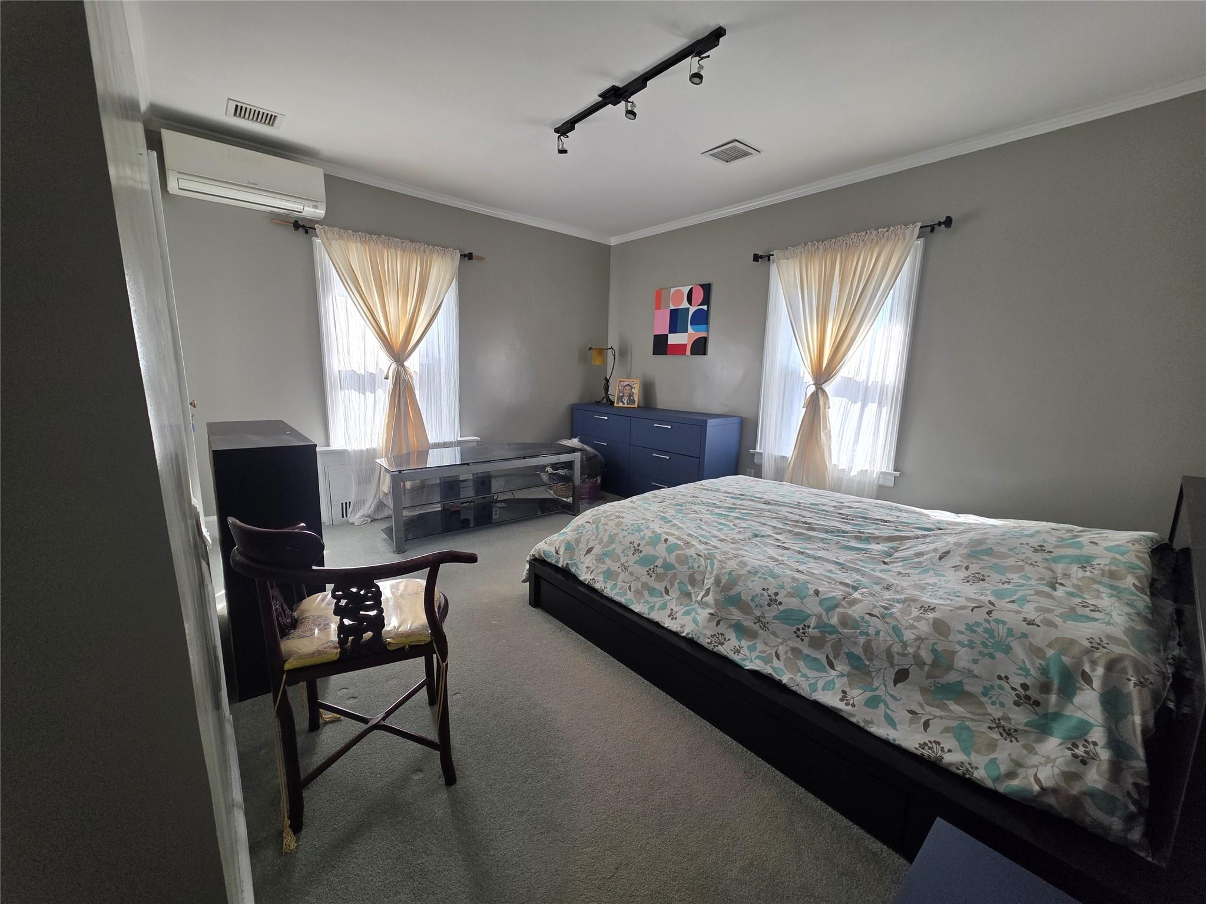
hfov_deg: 106.2
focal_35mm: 13
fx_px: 453
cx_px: 603
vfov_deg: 89.9
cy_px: 452
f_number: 1.9
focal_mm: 2.2
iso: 64
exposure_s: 1/120
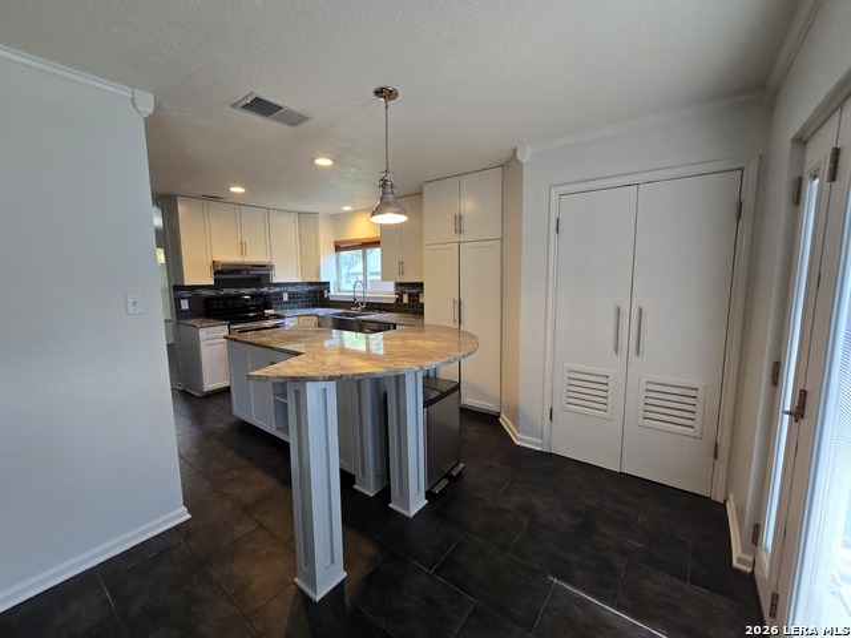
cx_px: 426
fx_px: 320
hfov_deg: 106.2
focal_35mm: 13
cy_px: 319
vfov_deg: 89.9
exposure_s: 1/60
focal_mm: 2.2
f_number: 2.2
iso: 125
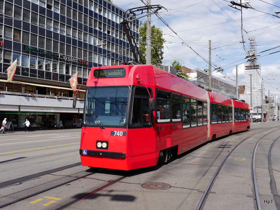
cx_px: 140
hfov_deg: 51.4
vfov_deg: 39.7
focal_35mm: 36
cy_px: 105
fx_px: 291
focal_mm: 18
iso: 160
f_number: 8
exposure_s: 1/400
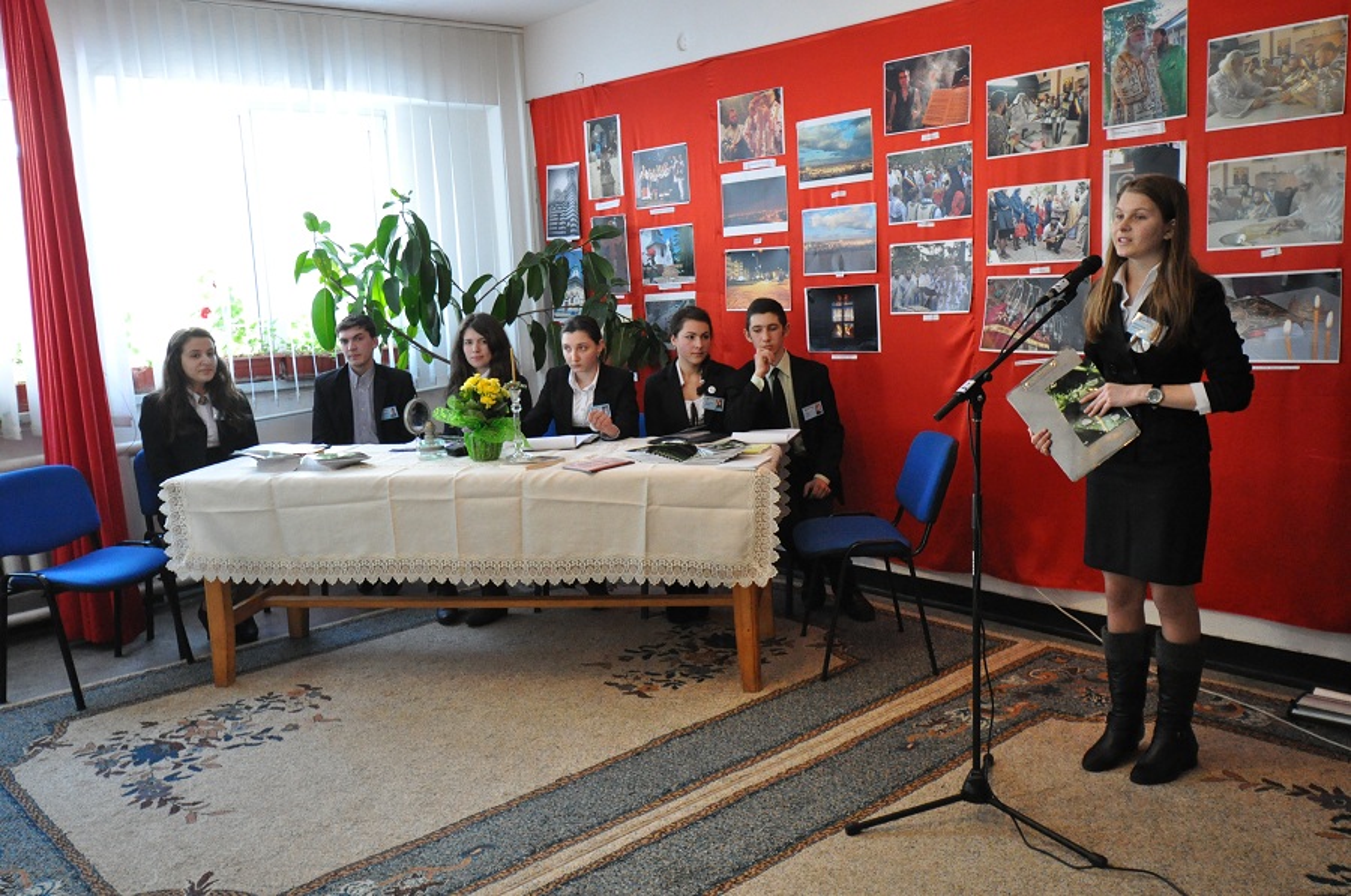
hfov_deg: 62.0
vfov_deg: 43.5
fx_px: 1124
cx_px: 676
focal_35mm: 30
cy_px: 448
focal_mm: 20
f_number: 5.6
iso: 2500
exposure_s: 1/125
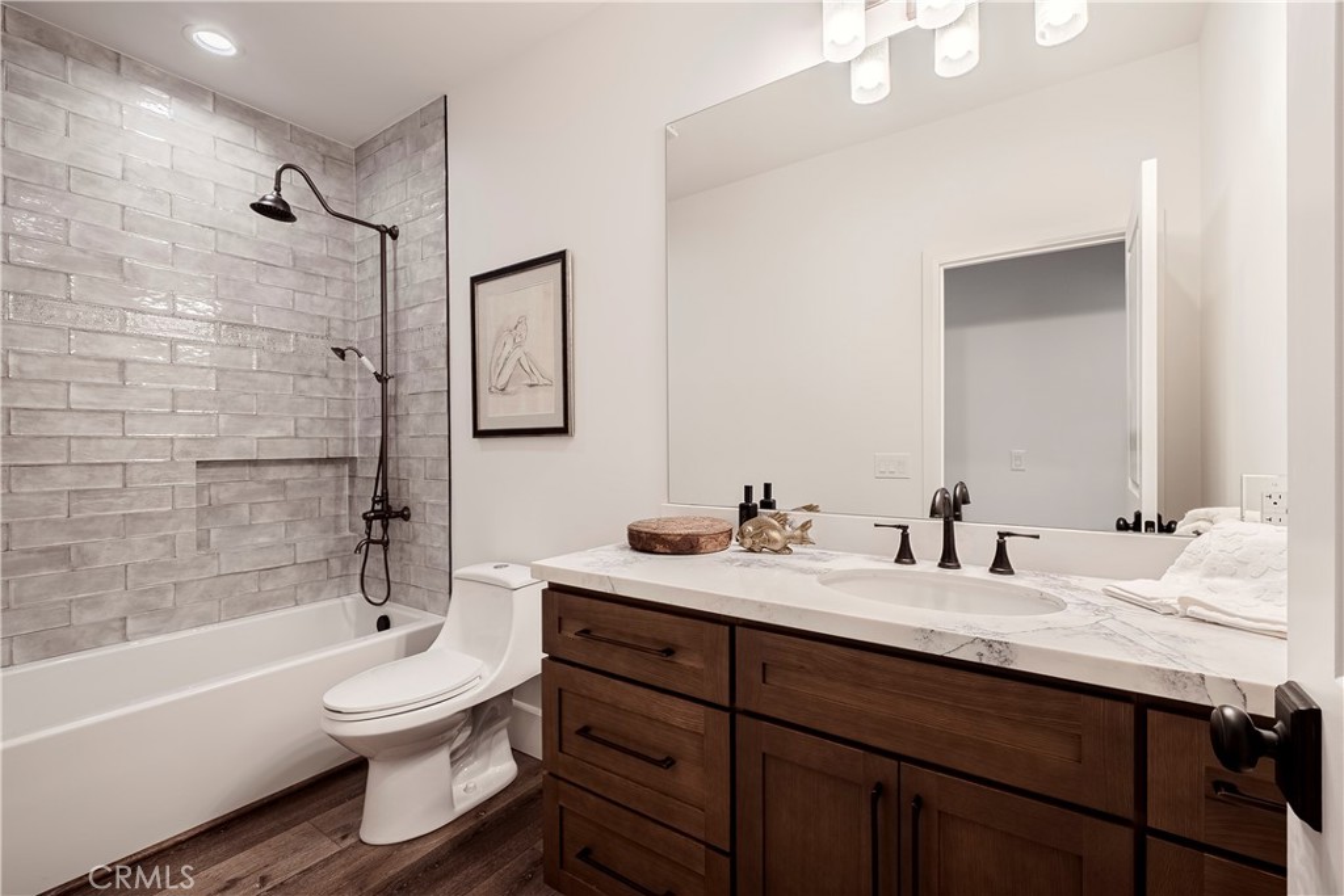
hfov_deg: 100.4
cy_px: 448
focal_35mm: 15
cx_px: 672
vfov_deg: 77.3
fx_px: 560
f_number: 9
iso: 100
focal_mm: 15
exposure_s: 1/50
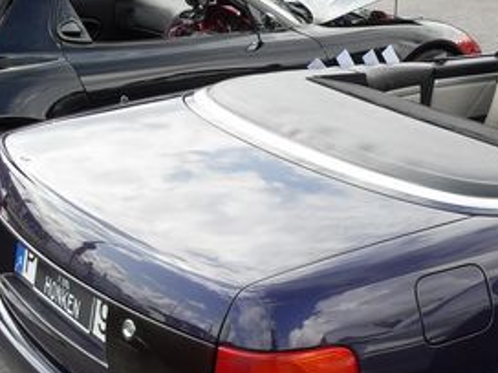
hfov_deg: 27.9
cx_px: 482
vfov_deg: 22.1
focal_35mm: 66
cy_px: 278
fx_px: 950
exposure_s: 1/90
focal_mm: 6
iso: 80
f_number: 7.1
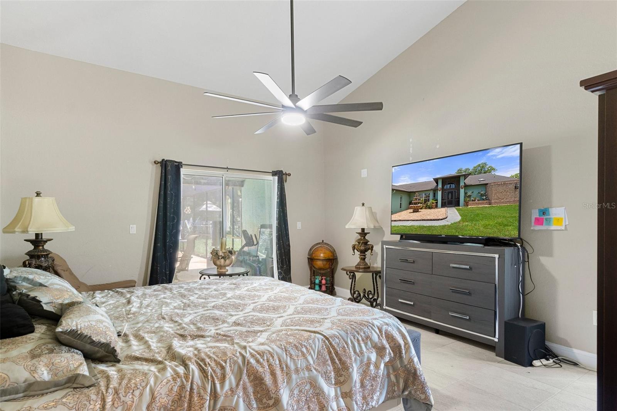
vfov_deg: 67.4
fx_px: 308
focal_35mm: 18
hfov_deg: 90.0
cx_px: 308
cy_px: 206
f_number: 8
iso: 500
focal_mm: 12
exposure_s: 1.3
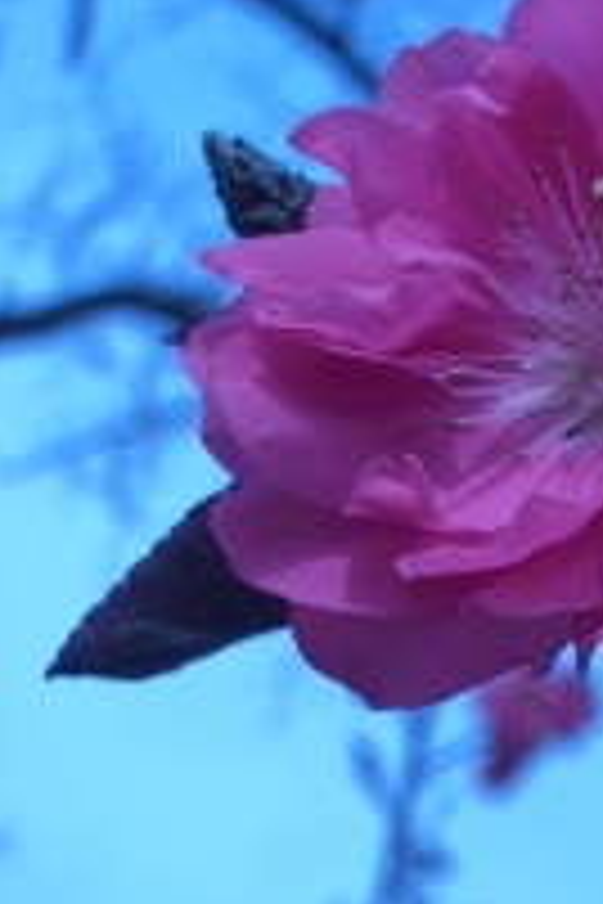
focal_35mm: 144
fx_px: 3618
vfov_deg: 14.2
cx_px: 999
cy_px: 706
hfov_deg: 9.2
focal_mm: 10.2
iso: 50
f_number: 5.6
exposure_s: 1/320
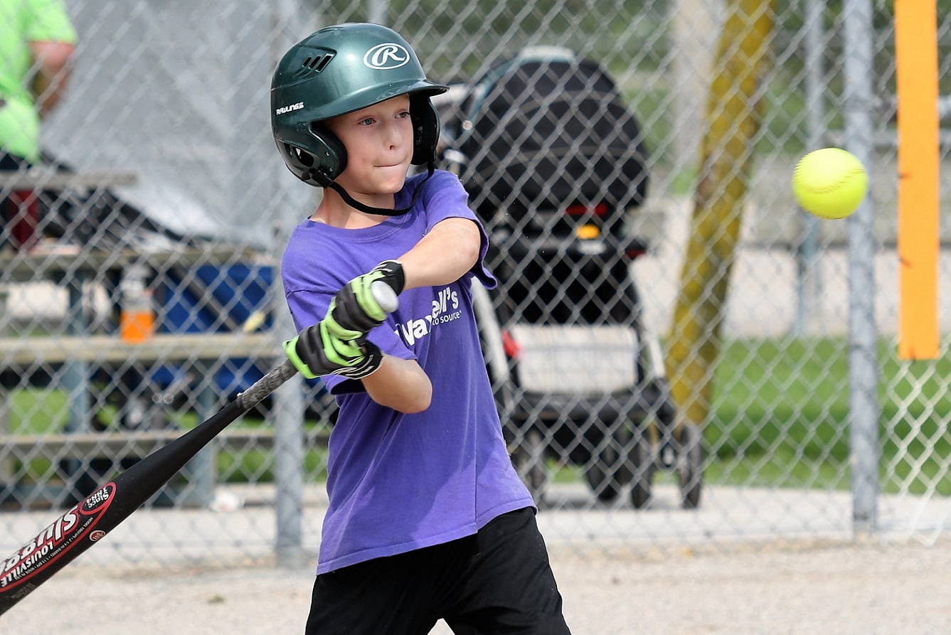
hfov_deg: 11.0
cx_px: 476
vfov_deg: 7.3
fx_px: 4956
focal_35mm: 188
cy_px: 318
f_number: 4.5
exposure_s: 1/1000
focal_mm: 125
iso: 160
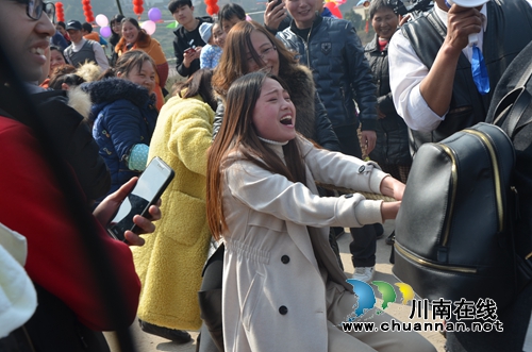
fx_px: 752
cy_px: 176
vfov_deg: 26.4
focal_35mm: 51
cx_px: 266
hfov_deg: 39.0
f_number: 8
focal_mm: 34
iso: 180
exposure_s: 1/250
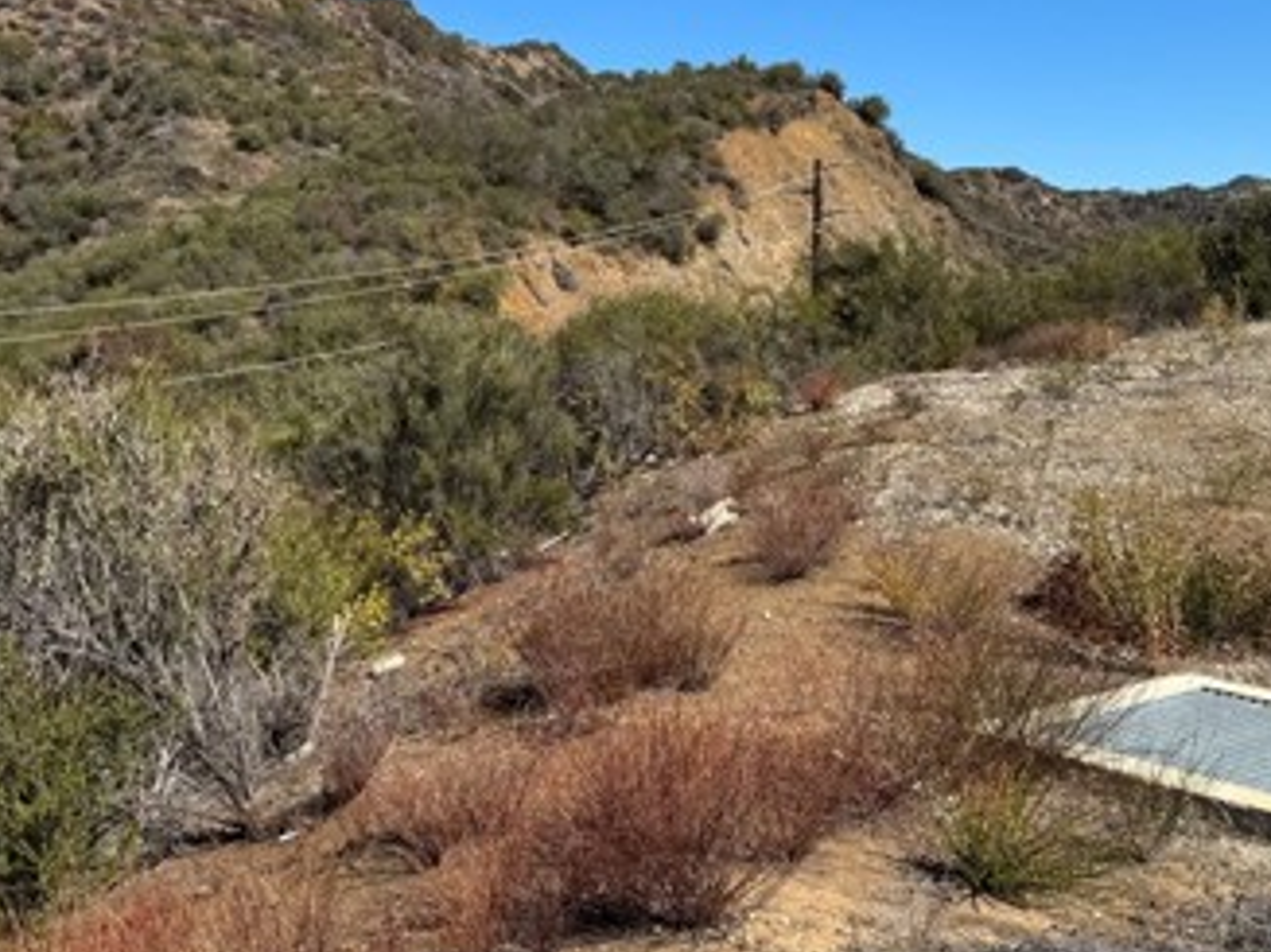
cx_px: 544
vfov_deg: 30.9
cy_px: 509
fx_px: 1725
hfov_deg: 40.4
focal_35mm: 47
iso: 80
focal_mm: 6.76
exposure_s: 1/3597
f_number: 1.78
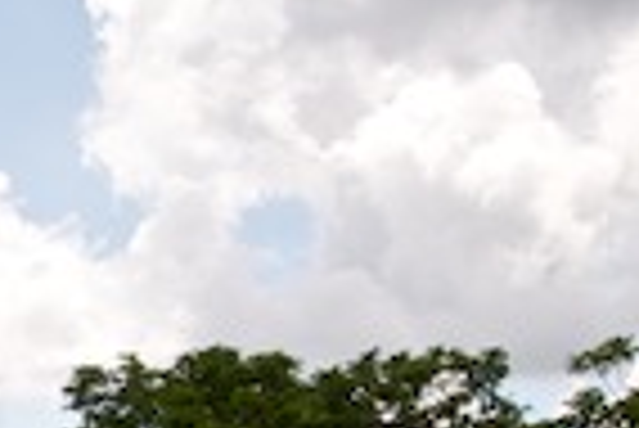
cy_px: 851
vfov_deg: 8.6
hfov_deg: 12.3
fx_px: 2701
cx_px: -526
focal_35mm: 152
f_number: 10
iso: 320
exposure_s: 1/400
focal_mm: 24
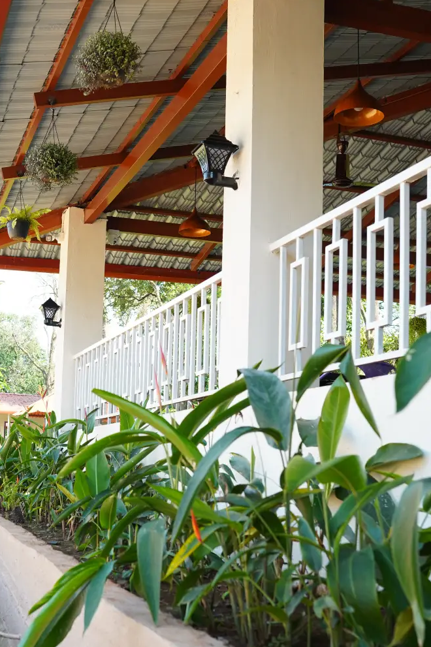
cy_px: 409
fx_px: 952
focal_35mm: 53
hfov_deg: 25.2
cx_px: 108
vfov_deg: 37.3
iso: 500
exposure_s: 1/125
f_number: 4.5
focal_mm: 35
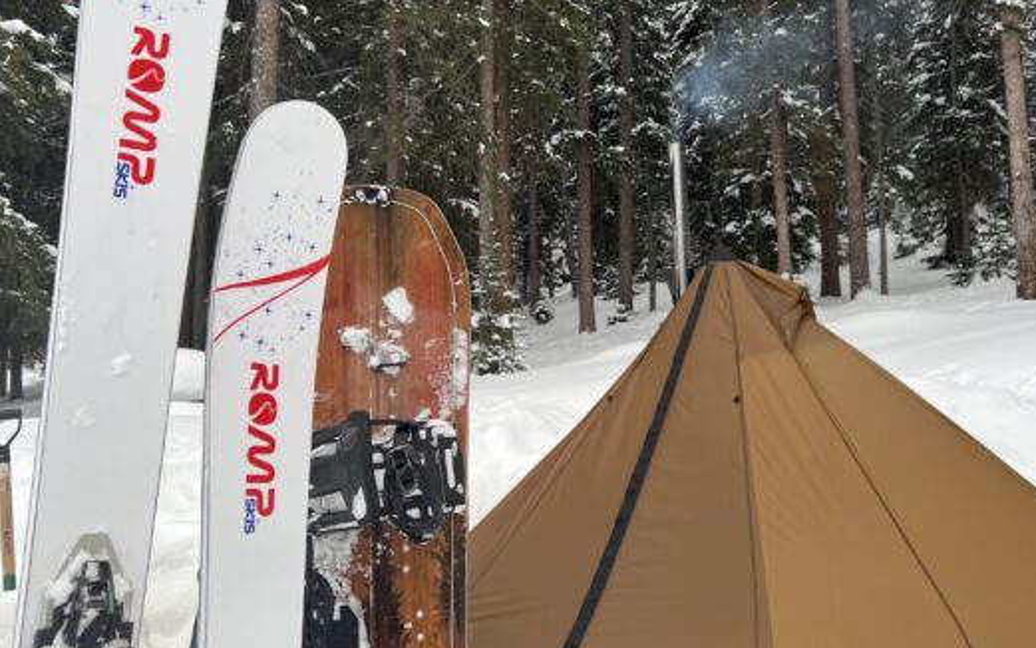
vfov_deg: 34.2
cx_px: 601
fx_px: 1045
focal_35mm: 37
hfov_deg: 52.5
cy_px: 220
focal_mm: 5.7
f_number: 1.5
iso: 50
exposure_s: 1/544
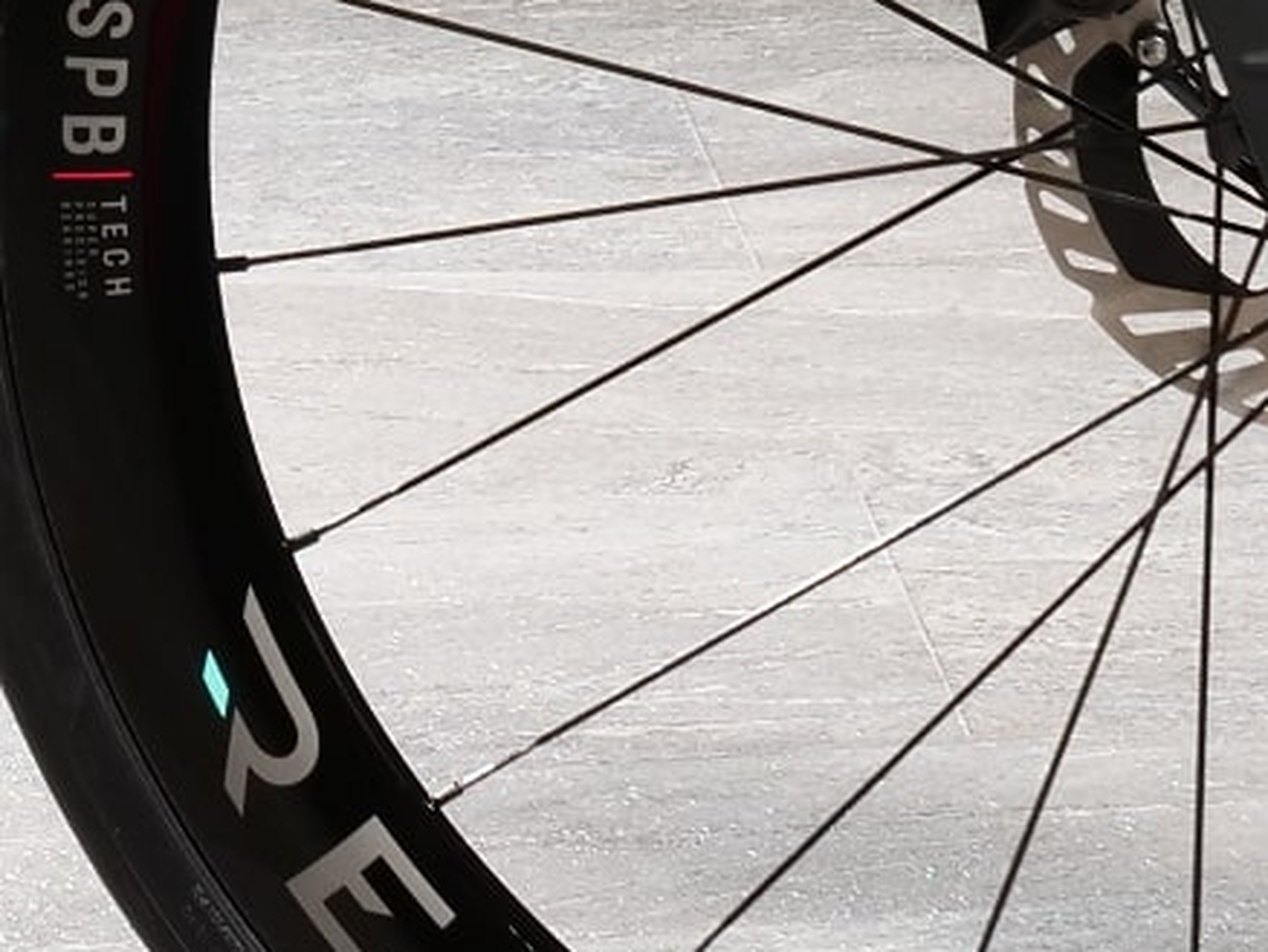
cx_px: -741
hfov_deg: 3.6
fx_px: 20194
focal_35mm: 551
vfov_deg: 2.7
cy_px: -793
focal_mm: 46
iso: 200
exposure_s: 1/250
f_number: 7.1
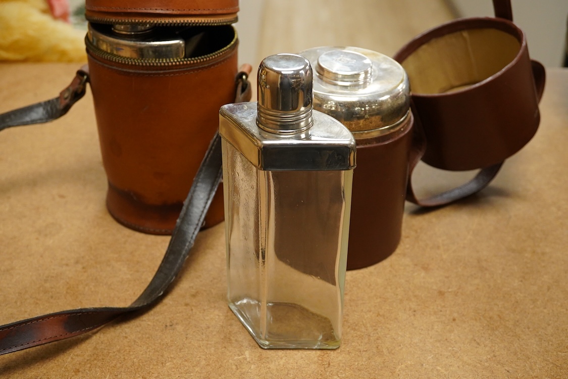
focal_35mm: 45
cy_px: 190
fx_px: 710
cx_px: 284
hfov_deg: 43.6
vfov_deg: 29.9
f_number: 9
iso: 2500
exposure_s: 1/200
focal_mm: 30
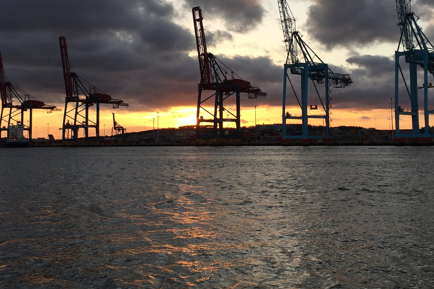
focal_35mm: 50
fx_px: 603
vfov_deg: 26.7
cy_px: 84
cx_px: 218
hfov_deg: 39.6
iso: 32
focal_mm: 4.15
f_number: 2.2
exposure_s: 1/425
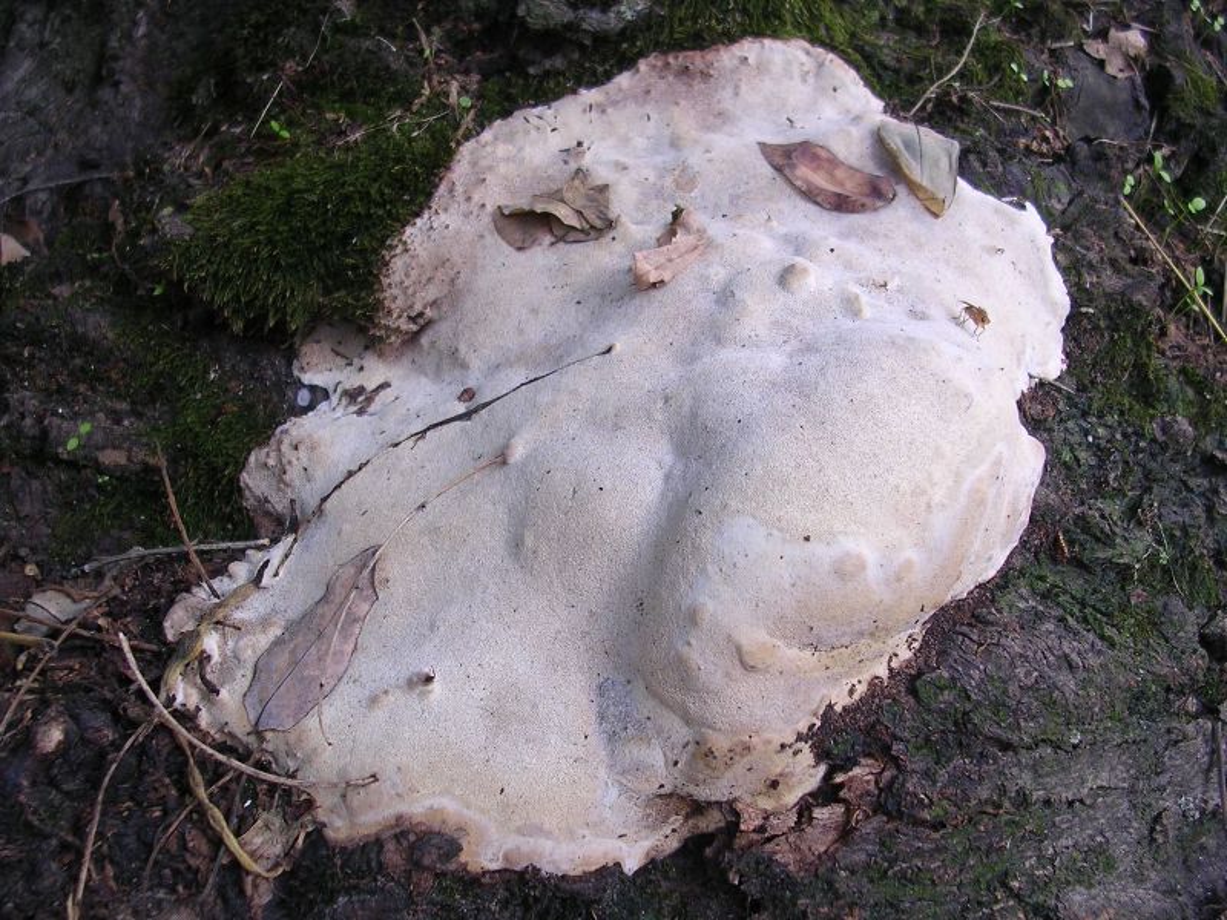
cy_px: 460
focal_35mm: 38
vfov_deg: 37.7
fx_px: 1347
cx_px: 614
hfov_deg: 49.0
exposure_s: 1/6.8
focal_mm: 5.8
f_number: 2.8
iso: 100
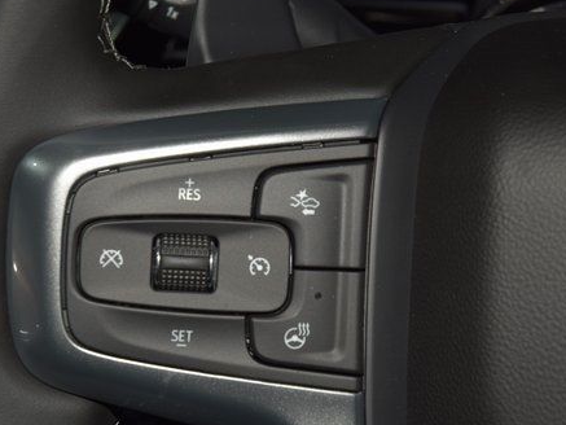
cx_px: 262
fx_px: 2421
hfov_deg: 13.3
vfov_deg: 10.0
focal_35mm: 148
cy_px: 194
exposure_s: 1/125
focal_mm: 70
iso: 100
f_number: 8
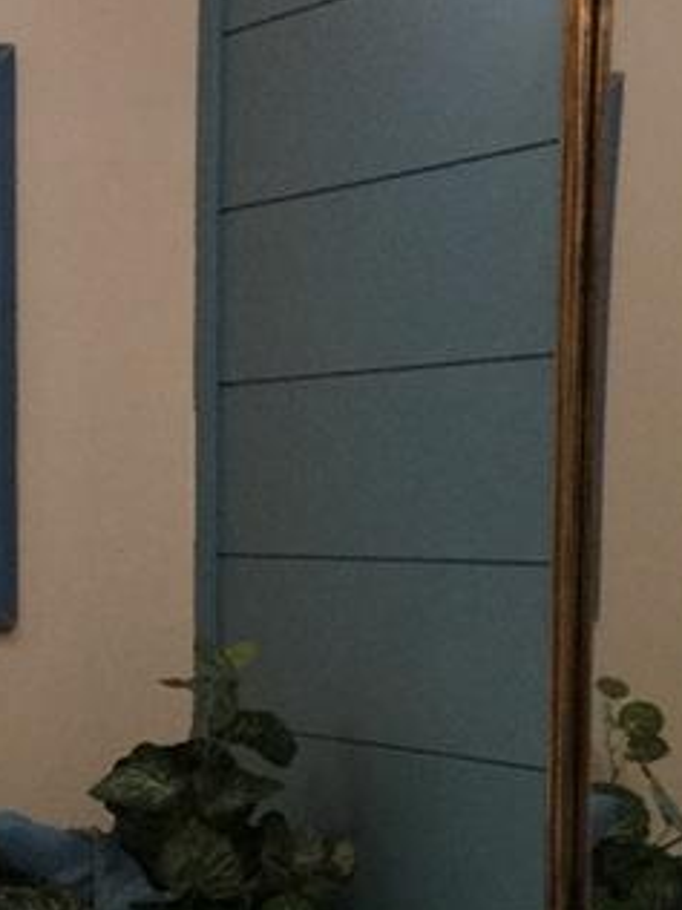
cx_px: 85
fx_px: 3862
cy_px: 1077
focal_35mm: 147
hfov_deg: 10.0
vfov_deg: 13.1
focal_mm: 3.3
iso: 25
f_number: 2.4
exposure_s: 1/40
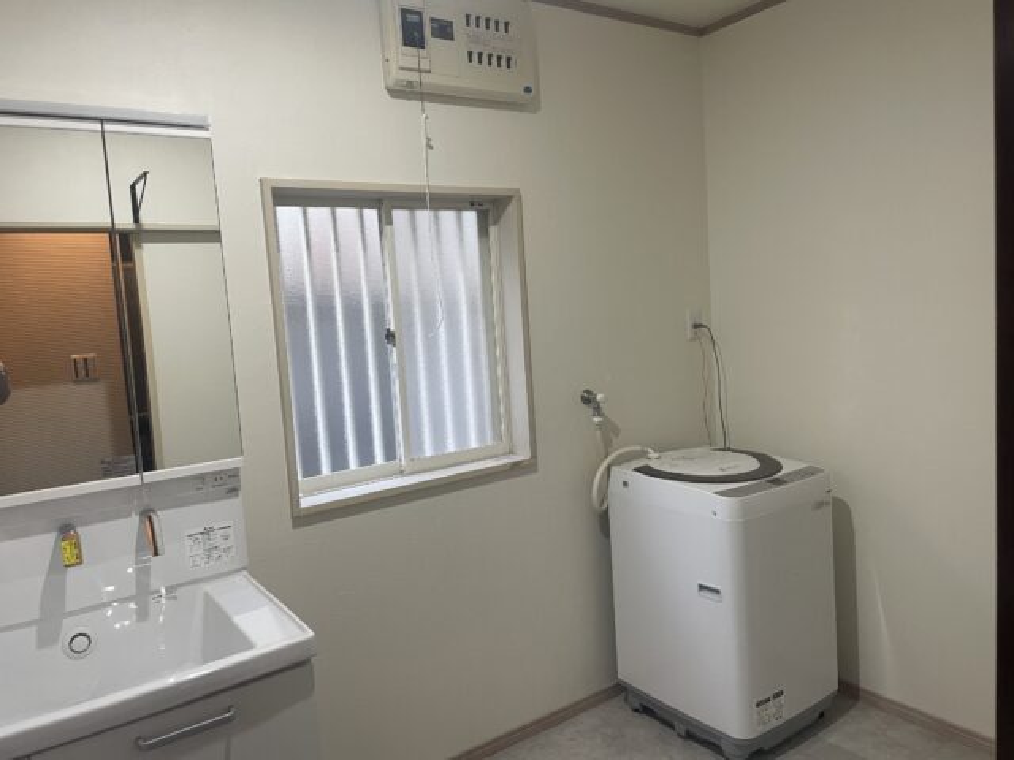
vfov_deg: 53.1
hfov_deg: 67.3
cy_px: 380
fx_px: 762
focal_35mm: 26
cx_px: 507
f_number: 1.6
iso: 100
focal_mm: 4.2
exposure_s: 1/60
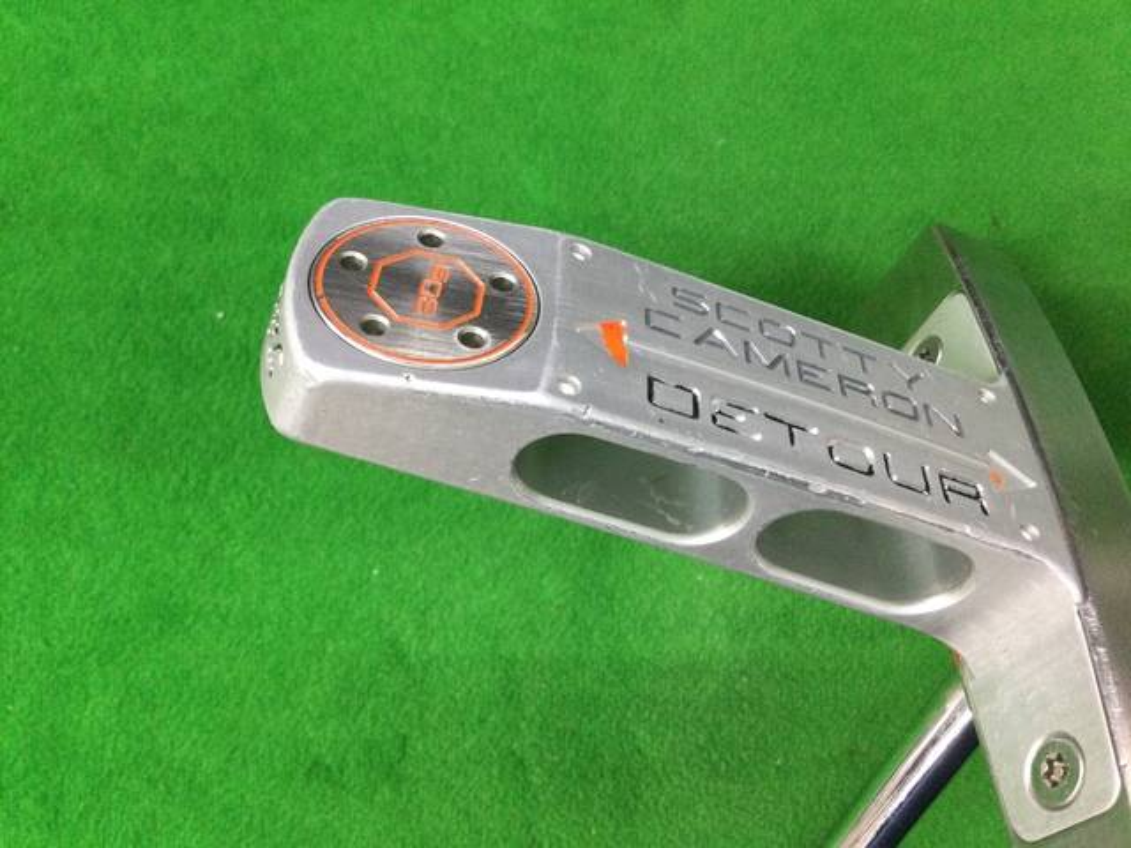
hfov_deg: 58.4
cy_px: 424
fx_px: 1013
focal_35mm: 31
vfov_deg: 45.4
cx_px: 566
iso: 125
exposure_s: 1/30
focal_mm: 3.3
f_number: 2.4
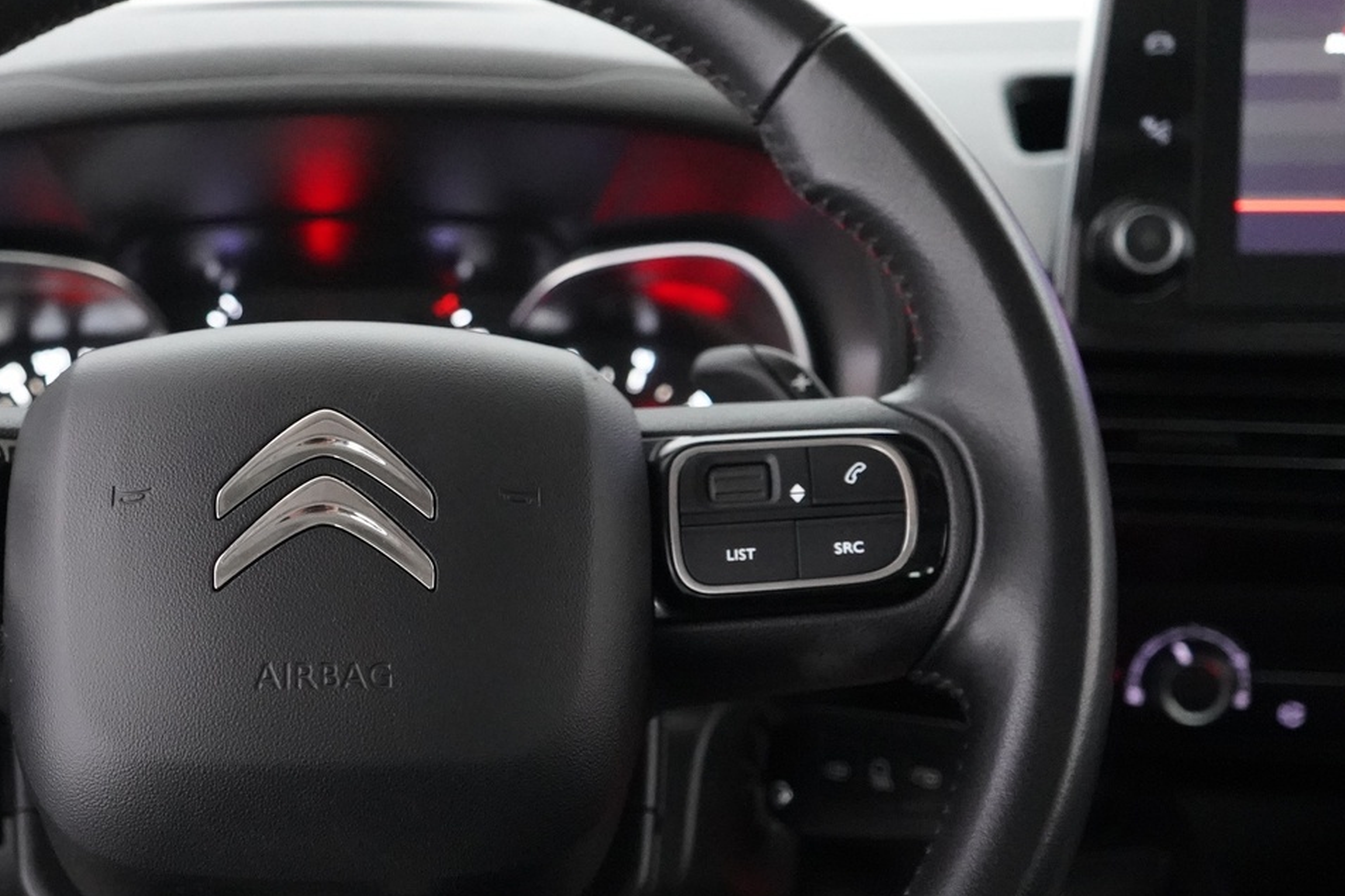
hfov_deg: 34.9
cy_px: 571
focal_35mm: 56
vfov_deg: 24.1
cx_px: 341
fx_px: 2091
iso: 12800
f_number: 4
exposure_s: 1/80
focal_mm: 33
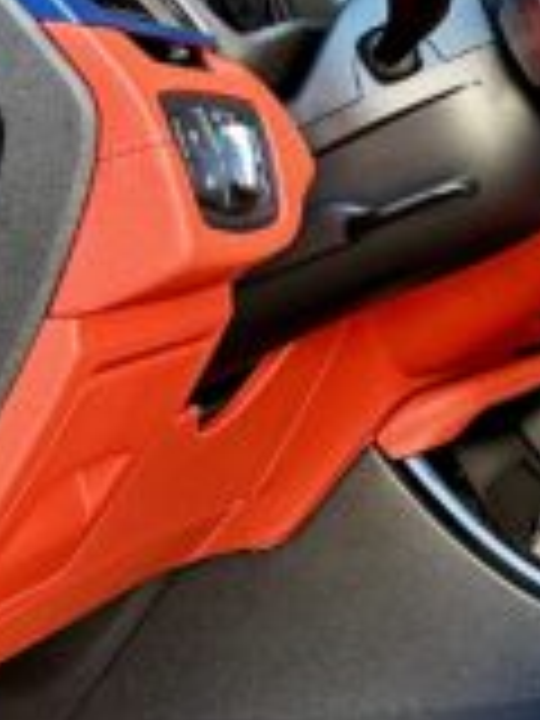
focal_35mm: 105
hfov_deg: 12.8
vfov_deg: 18.6
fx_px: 2184
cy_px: 148
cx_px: 965
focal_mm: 6.86
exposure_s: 1/121
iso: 200
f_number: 1.78
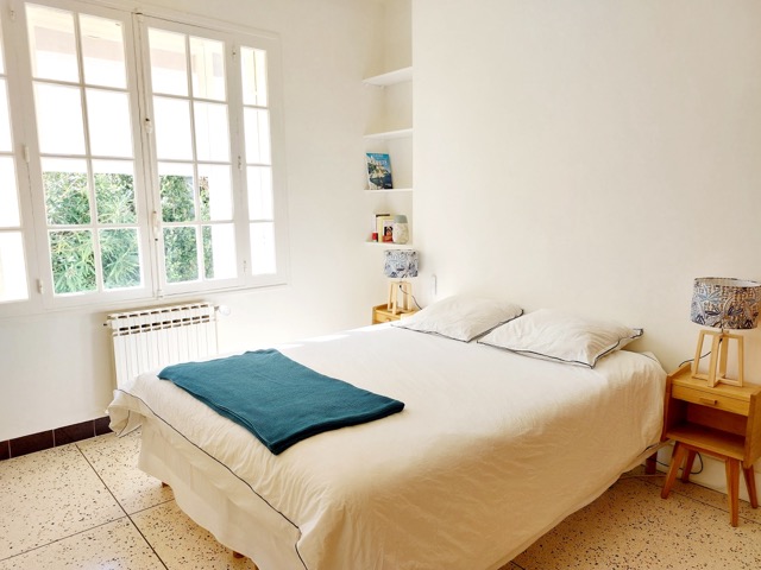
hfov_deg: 69.4
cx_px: 380
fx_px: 550
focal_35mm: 25
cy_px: 285
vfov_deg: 54.9
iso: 25
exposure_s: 1/50
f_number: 1.8
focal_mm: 5.23
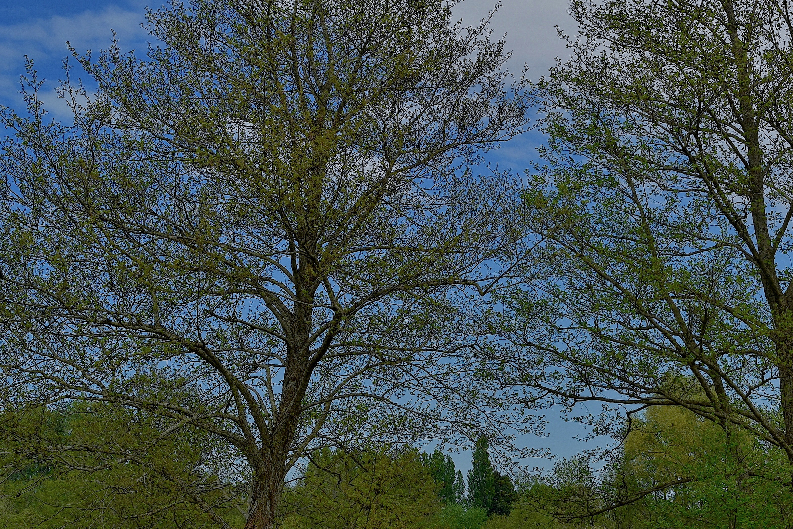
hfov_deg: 27.9
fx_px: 1564
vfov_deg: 19.2
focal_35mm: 71
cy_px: 281
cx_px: 635
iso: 200
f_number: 10
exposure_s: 1/50
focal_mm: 38
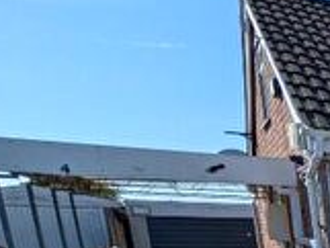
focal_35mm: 52
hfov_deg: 19.6
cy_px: 341
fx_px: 496
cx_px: 657
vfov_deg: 23.9
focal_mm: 2.02
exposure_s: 1/3663
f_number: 1.7
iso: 53
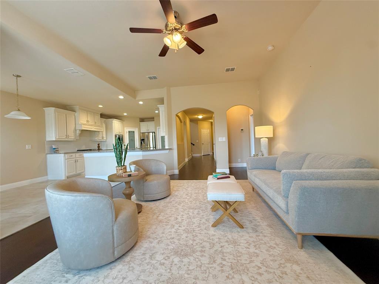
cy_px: 142
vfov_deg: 85.7
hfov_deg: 102.1
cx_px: 190
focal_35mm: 14
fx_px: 153
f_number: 2.2
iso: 320
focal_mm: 2.22
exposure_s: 1/120
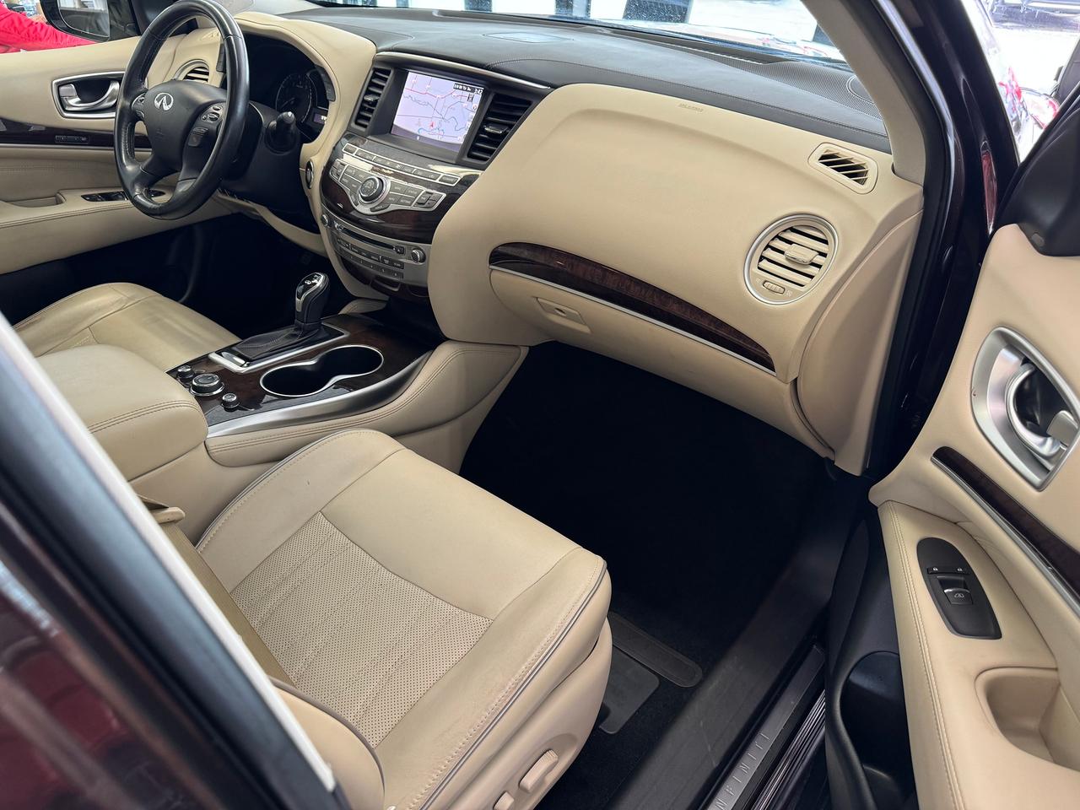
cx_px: 540
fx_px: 749
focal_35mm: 24
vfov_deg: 56.8
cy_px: 405
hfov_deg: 71.6
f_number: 1.78
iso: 200
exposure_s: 1/60
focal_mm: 6.76
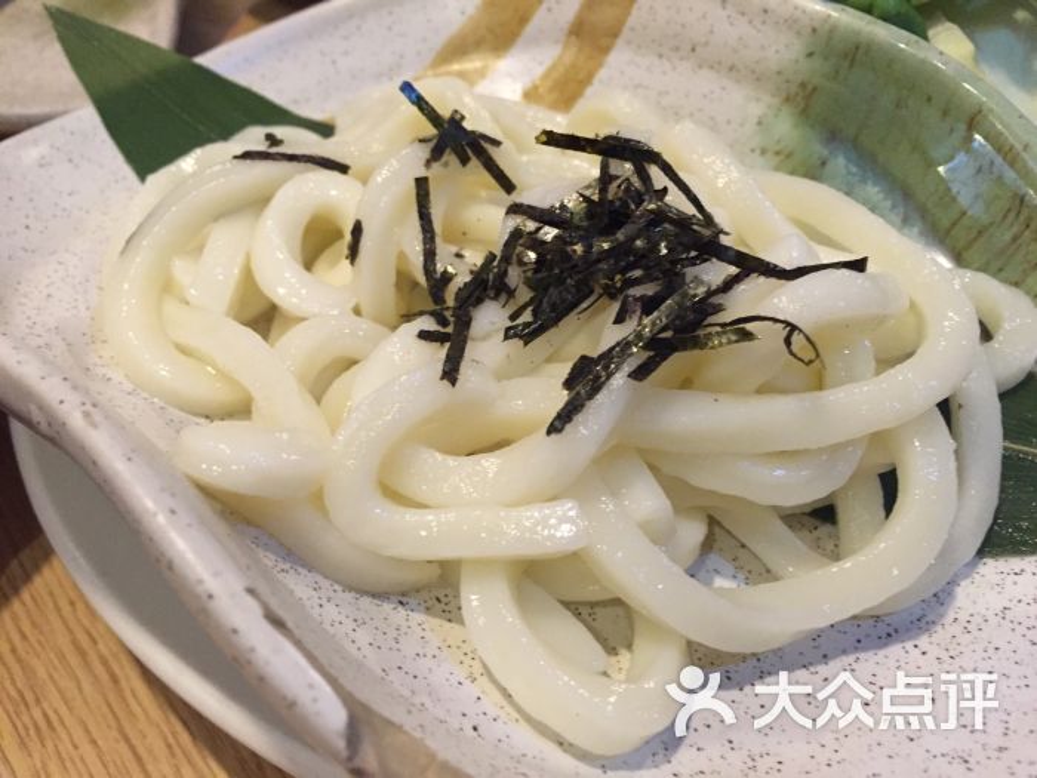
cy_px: 389
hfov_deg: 61.7
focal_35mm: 29
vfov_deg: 48.2
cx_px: 518
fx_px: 869
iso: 250
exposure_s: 1/30
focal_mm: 4.15
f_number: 2.2
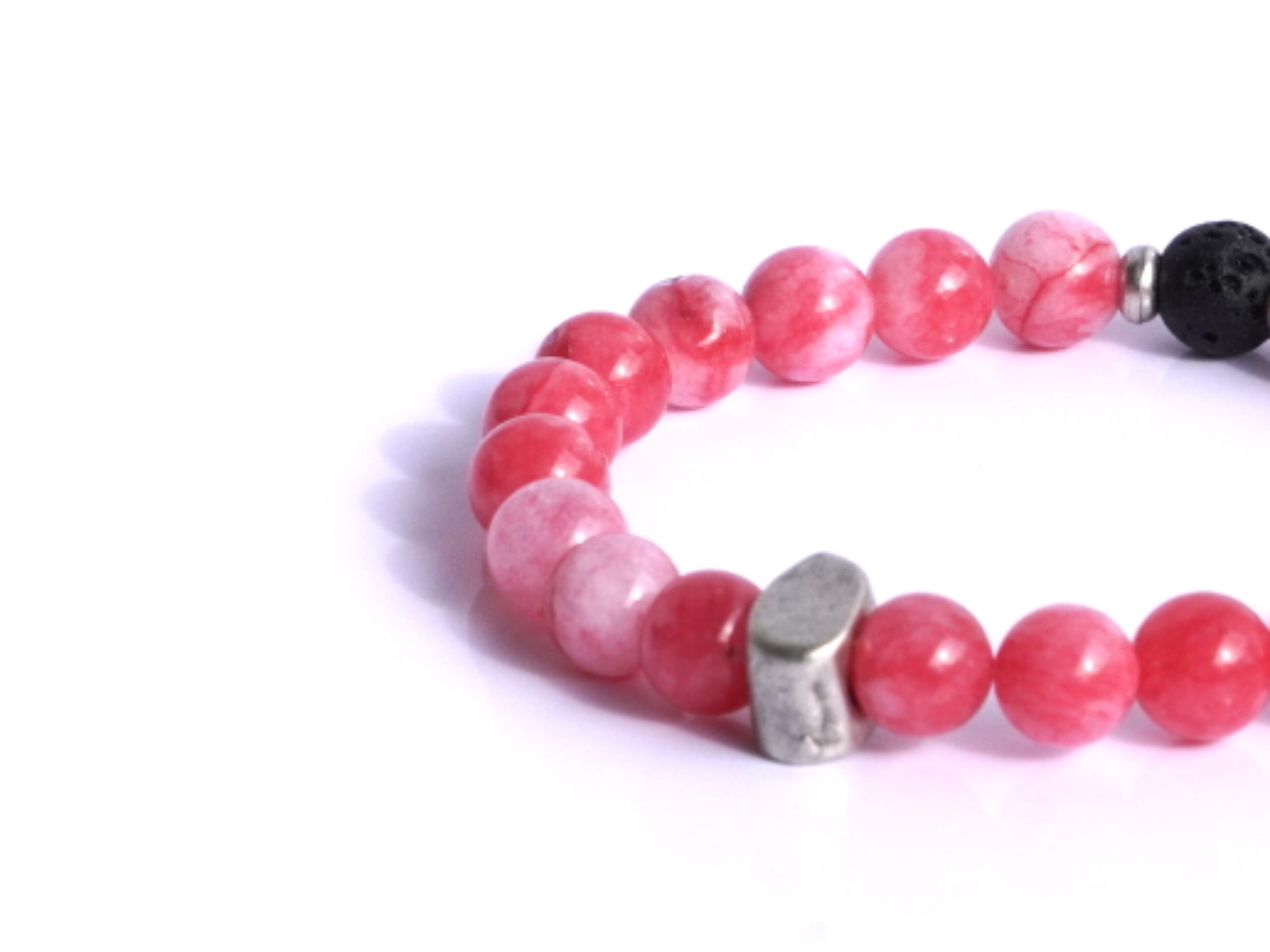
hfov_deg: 5.1
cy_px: 430
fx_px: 14386
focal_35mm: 392
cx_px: 933
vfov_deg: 3.8
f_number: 16
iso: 800
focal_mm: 117
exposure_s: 1/500
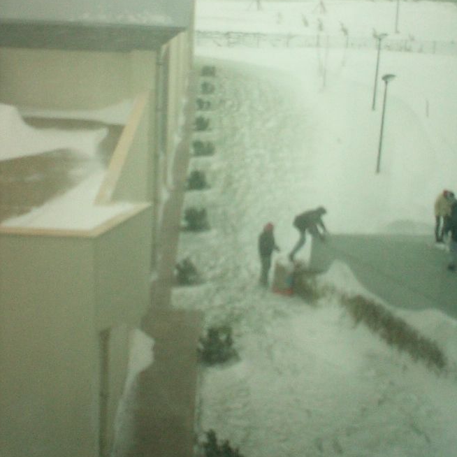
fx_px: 956
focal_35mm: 64
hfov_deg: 26.8
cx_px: 268
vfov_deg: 26.7
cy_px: 137
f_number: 3.5
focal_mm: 5.6
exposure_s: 1/80
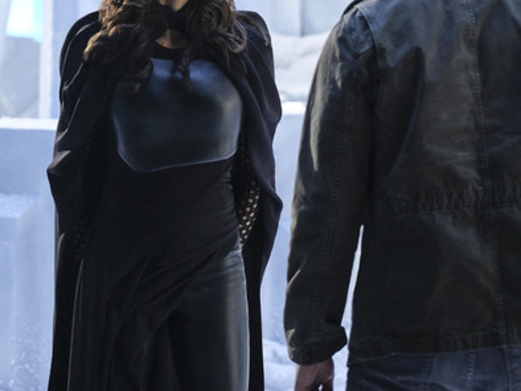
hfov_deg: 10.1
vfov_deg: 7.6
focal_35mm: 196
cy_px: 77
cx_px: 410
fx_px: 2952
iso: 1250
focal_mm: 68.7
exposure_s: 1/250
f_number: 2.8
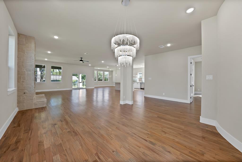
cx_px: 121
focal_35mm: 12
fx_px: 81
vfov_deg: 90.1
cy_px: 81
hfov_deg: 112.6
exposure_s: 1/8
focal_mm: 12
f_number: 9
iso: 640
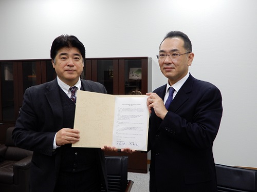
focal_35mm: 35
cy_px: 96
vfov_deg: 40.6
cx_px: 128
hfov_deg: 52.7
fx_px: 260
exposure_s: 1/30
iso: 200
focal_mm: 6.2
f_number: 4
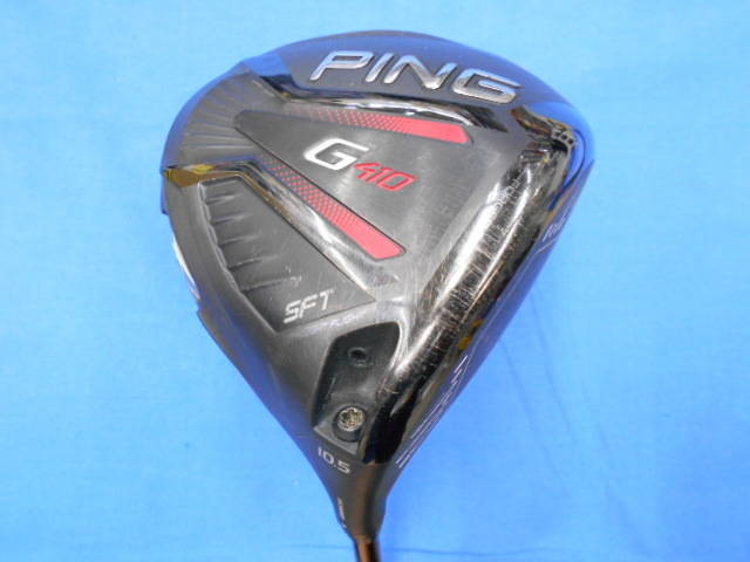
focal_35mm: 26
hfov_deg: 67.3
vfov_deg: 53.1
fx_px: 563
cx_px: 375
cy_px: 281
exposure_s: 1/20
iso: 400
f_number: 3.2
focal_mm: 4.6
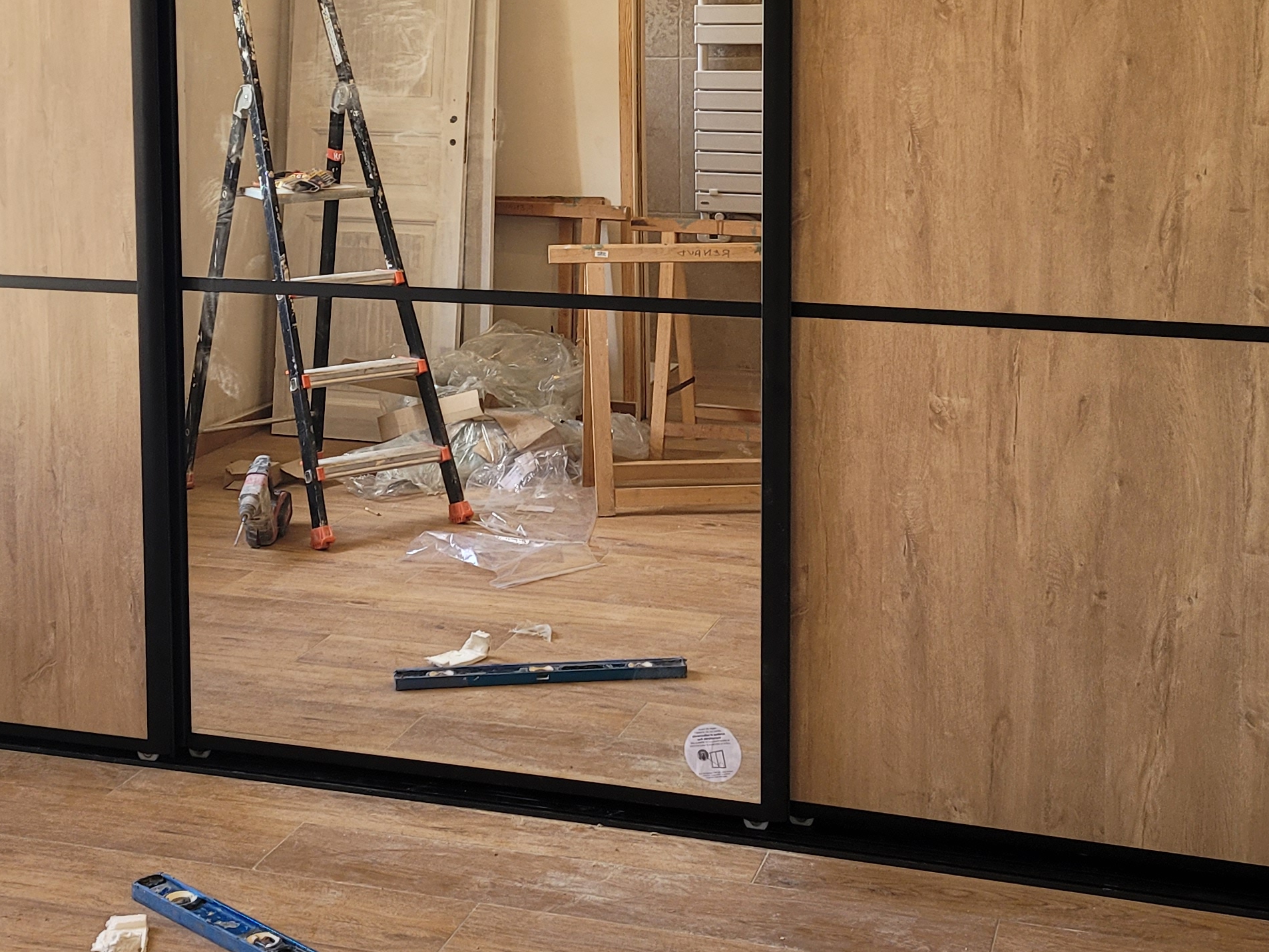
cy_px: 174
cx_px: 603
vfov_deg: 26.0
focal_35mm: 55
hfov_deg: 34.9
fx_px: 2017
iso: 125
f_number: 1.8
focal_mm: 5.4
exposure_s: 1/100
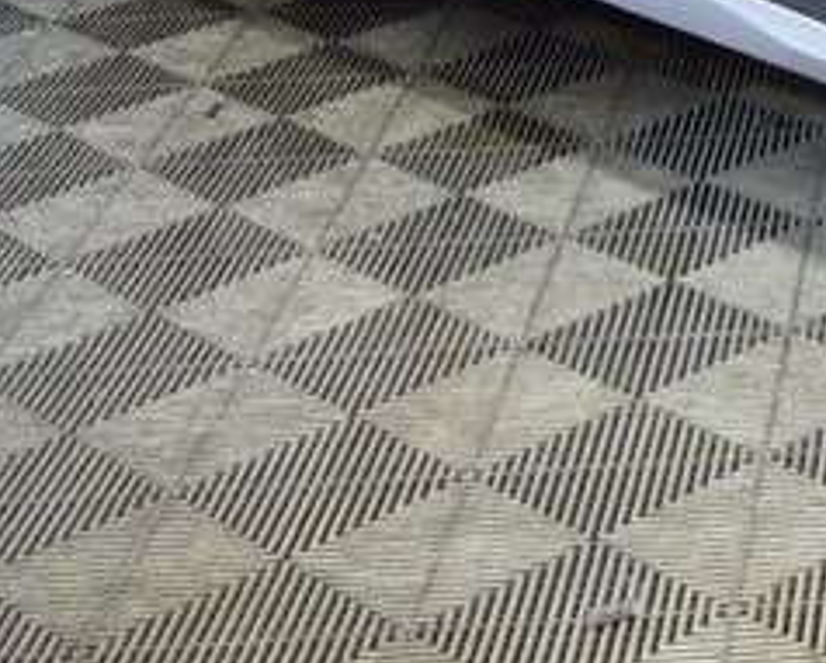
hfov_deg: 14.2
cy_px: -476
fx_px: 2962
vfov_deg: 11.9
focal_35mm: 121
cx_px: 1463
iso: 1000
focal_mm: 20
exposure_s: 1/60
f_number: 3.5
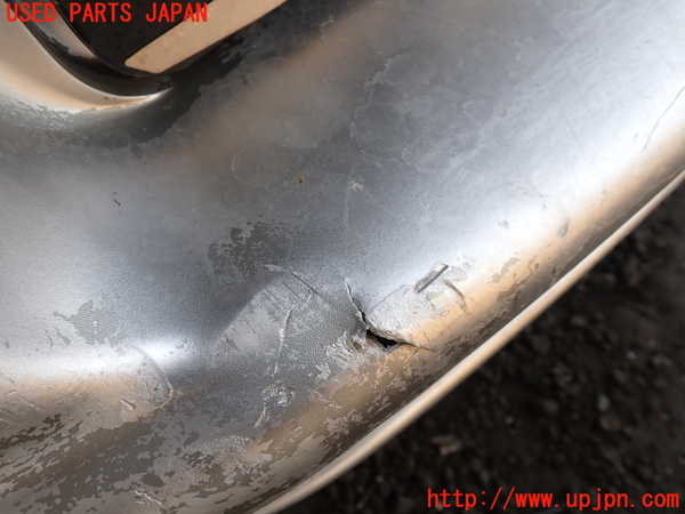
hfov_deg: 60.0
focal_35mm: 30
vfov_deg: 46.8
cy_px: 257
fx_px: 594
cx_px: 342
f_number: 3.2
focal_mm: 5.4
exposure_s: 1/160
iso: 100
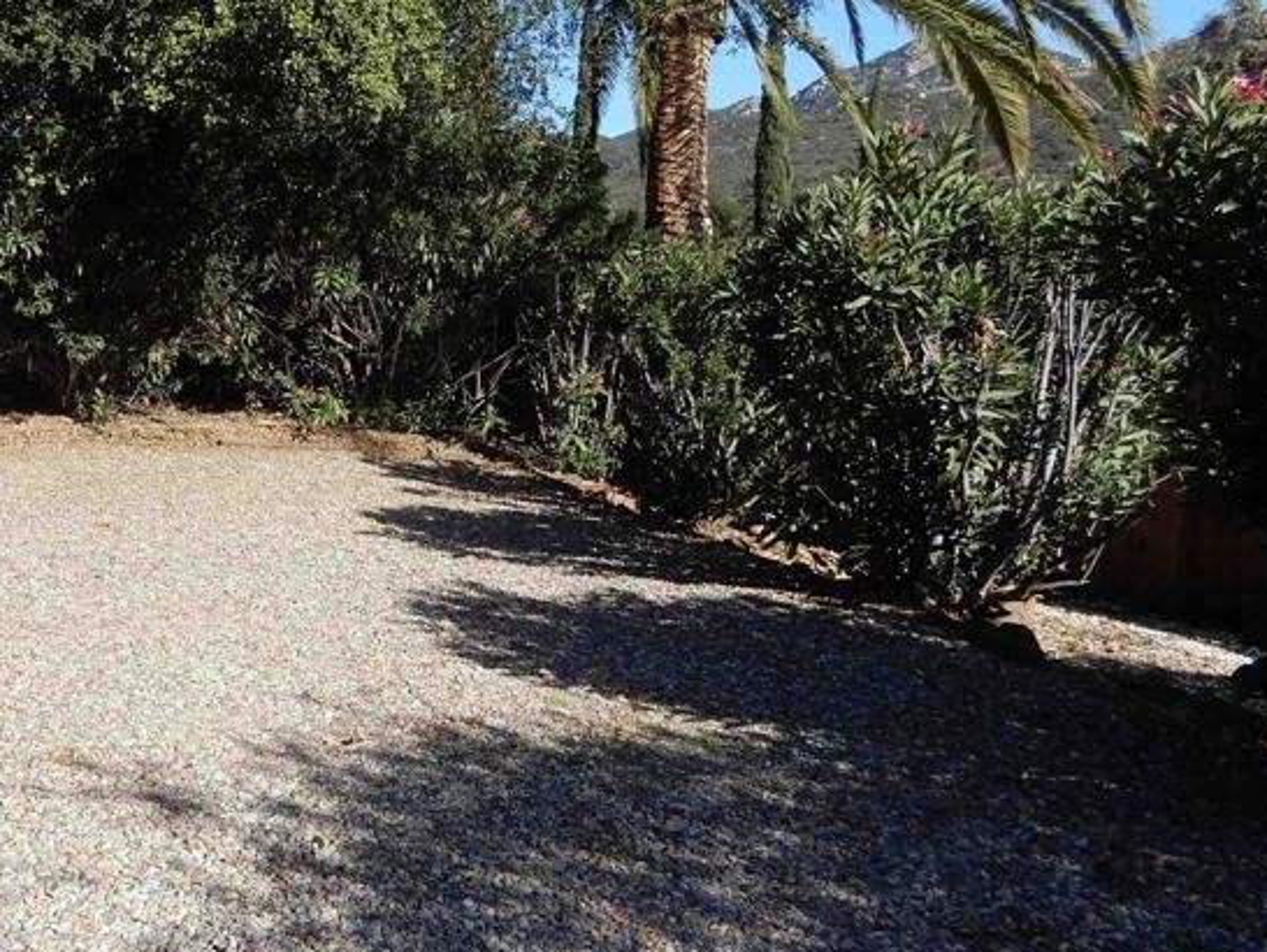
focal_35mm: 45
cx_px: 220
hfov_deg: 40.0
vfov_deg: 32.2
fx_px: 1648
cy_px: 483
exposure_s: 1/800
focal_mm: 4.3
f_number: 3.4
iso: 80
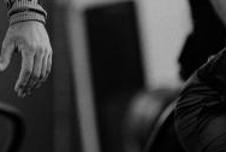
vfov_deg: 3.5
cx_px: -131
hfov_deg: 5.2
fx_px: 2452
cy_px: -93
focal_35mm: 390
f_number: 1.6
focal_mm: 105
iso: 800
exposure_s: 1/400
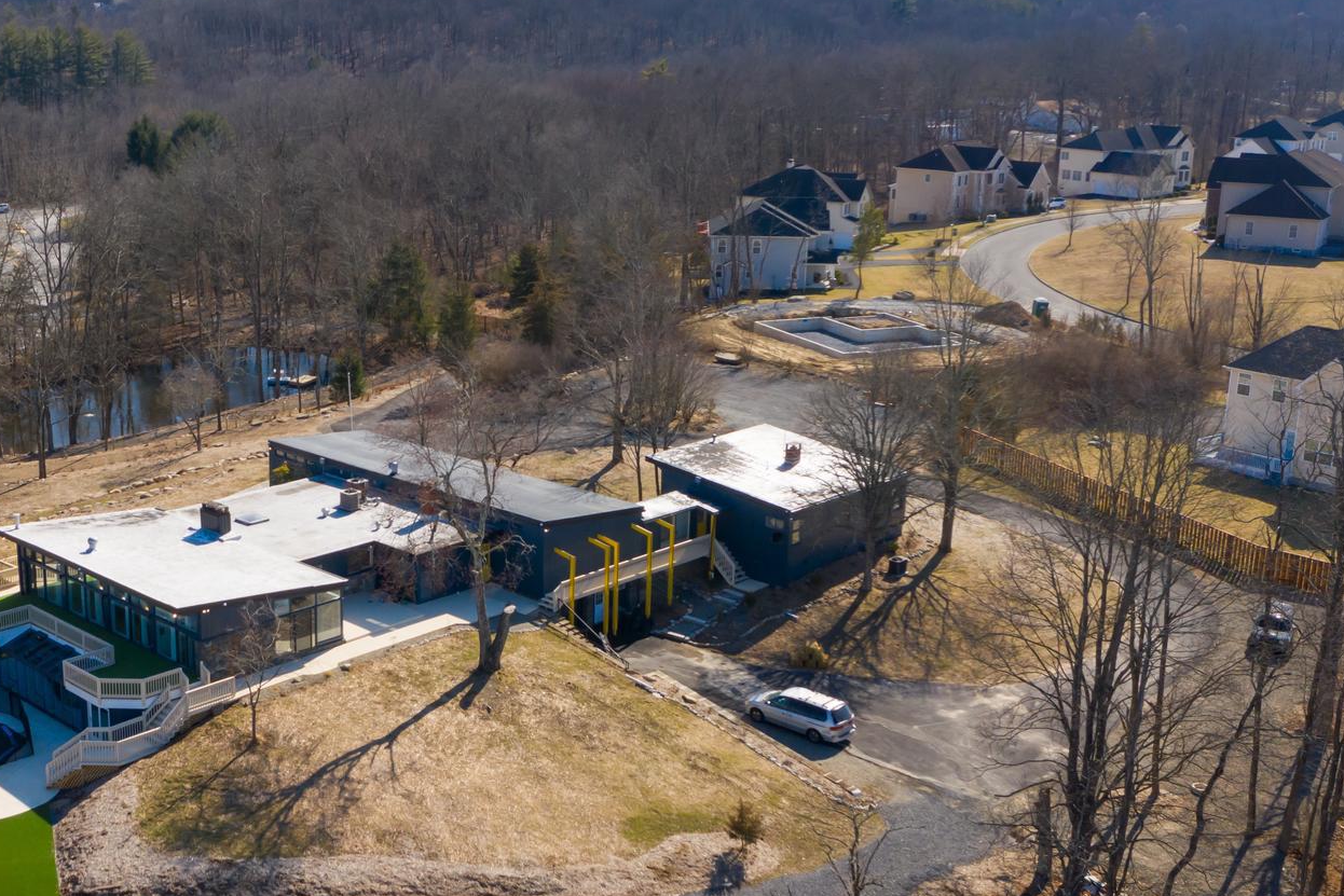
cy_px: 461
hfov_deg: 41.6
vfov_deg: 29.3
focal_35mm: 46
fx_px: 1717
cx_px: 348
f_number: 5
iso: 100
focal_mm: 10.26
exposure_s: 1/240
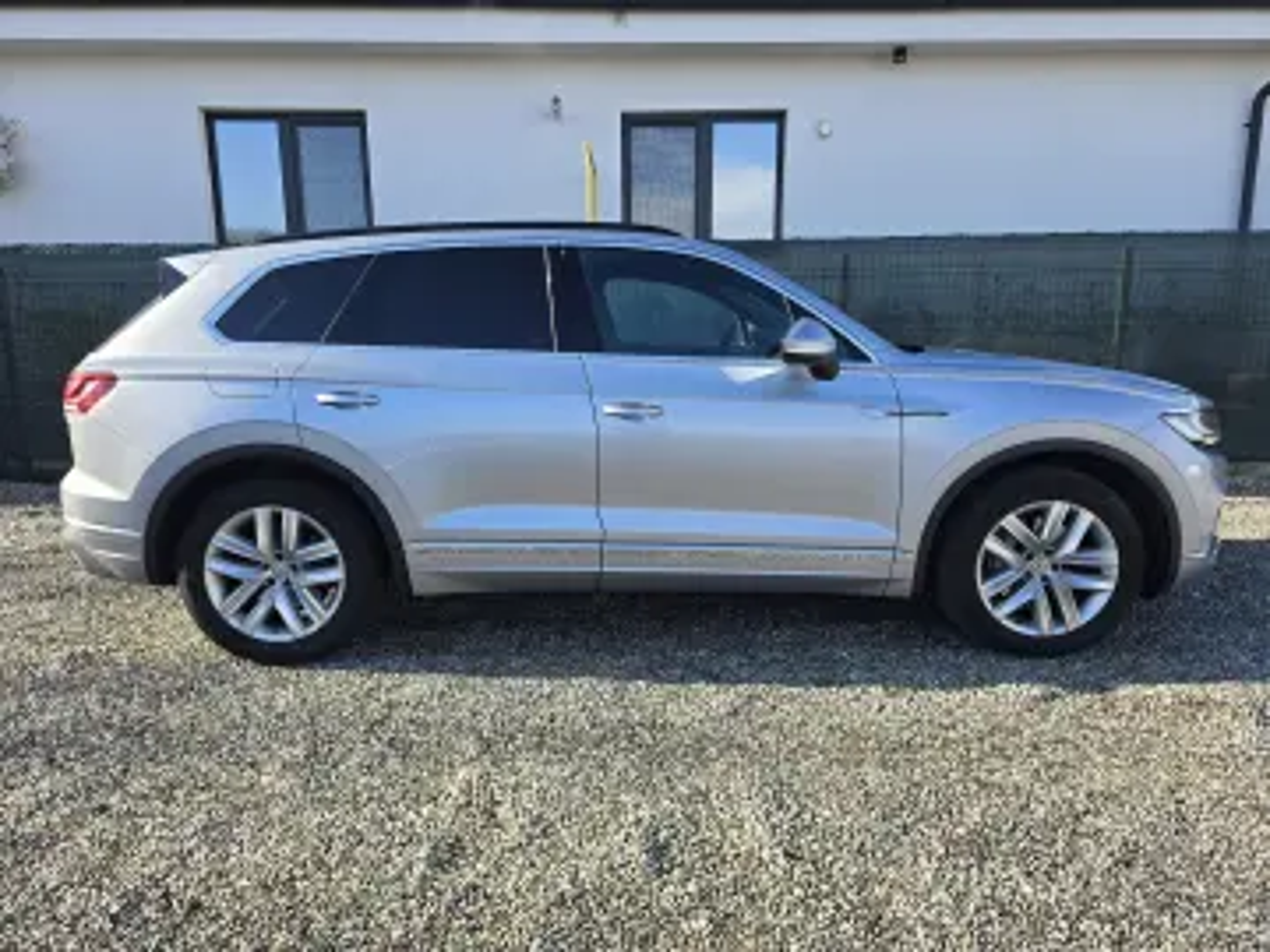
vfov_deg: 58.9
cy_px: 476
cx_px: 635
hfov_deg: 73.9
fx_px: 844
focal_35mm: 23
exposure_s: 1/209
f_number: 1.7
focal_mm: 6.3
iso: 12
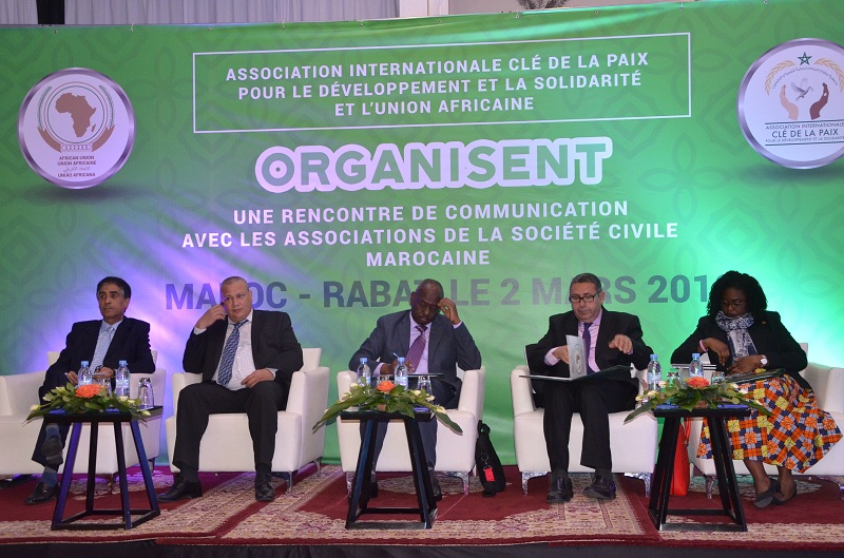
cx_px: 422
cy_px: 279
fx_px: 1122
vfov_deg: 27.9
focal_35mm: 48
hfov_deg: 41.2
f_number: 5.6
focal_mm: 32
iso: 1600
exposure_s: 1/60
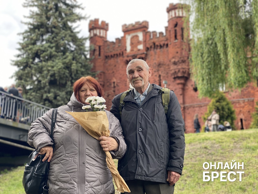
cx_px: 129
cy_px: 97
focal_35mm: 52
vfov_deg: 28.0
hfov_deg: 36.8
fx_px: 388
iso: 25
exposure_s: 1/122
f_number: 2
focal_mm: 6
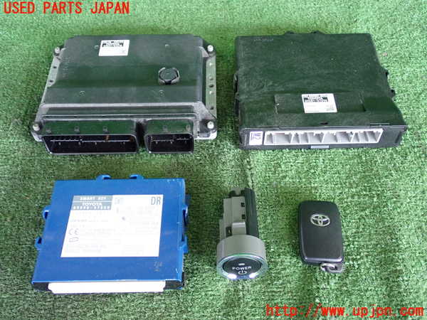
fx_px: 469
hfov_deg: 49.0
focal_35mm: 38
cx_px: 214
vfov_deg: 37.7
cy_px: 160
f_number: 2.7
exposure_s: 1/125
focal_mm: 6.83
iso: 800
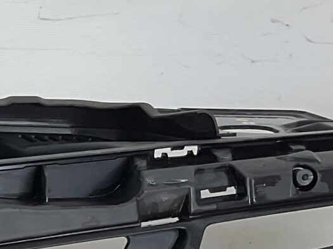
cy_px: 432
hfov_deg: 12.7
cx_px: -266
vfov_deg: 9.9
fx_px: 1366
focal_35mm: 142
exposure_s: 1/297
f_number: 1.8
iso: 16
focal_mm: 3
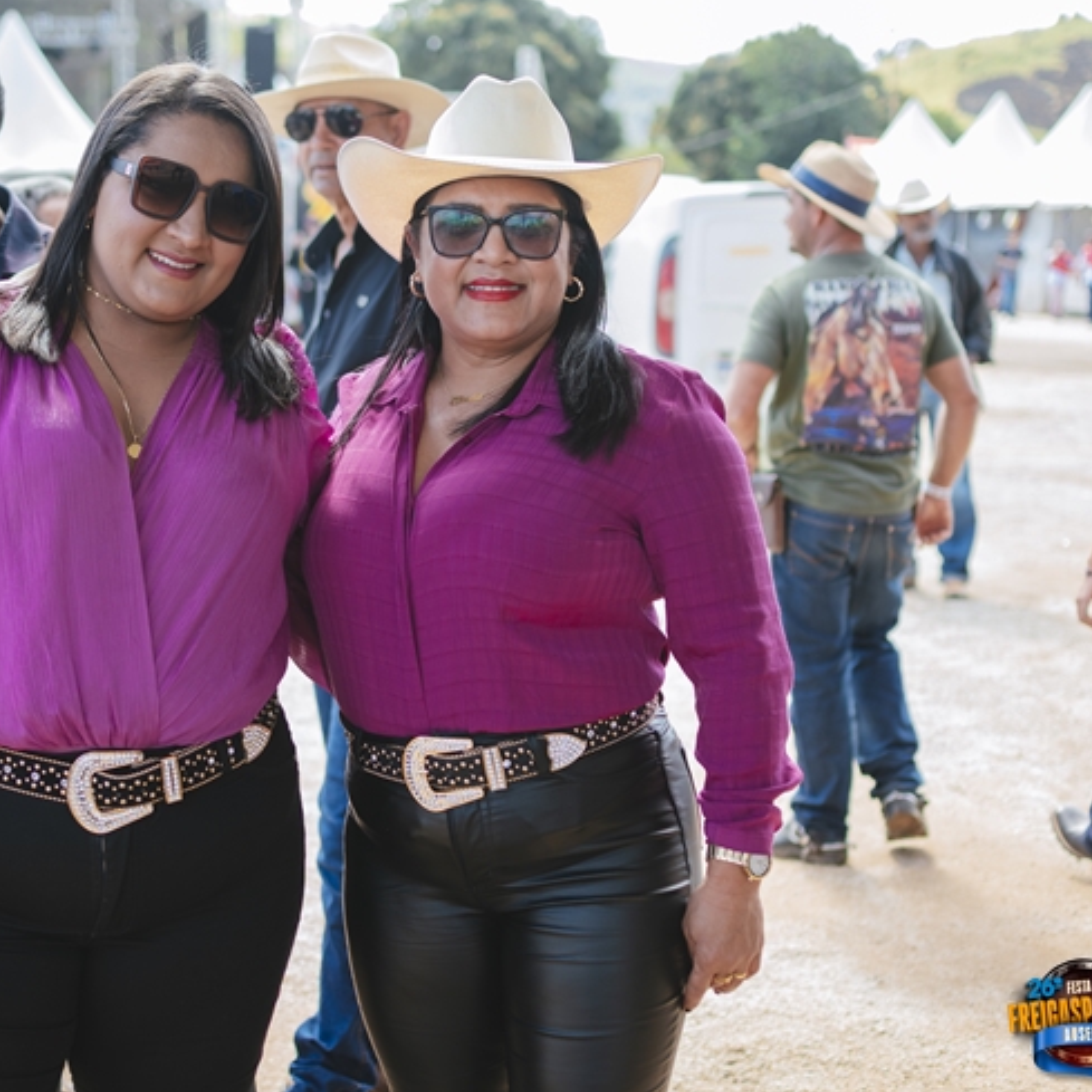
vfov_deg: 25.5
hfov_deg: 25.4
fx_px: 2414
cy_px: 547
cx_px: 363
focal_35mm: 68
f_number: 2.5
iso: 200
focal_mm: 35
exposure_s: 1/400
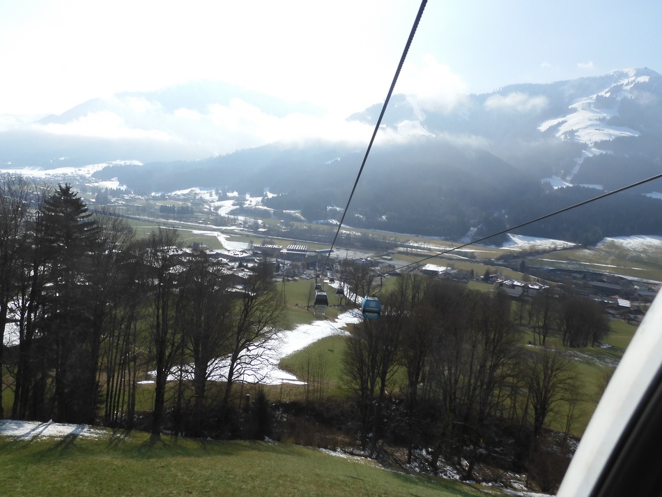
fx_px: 459
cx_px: 331
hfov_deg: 71.6
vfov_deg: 56.8
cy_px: 248
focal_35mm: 24
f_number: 4
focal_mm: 4.3
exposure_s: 1/1600
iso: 100
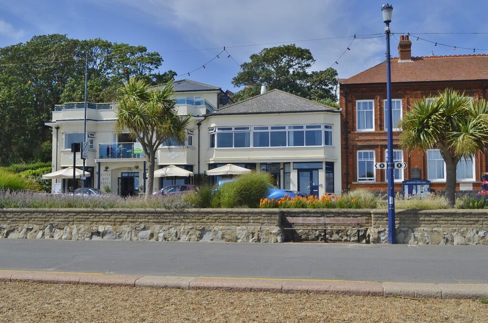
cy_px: 162
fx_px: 487
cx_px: 244
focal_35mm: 36
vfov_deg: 36.7
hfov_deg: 53.2
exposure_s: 1/320
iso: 100
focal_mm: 24
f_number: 9
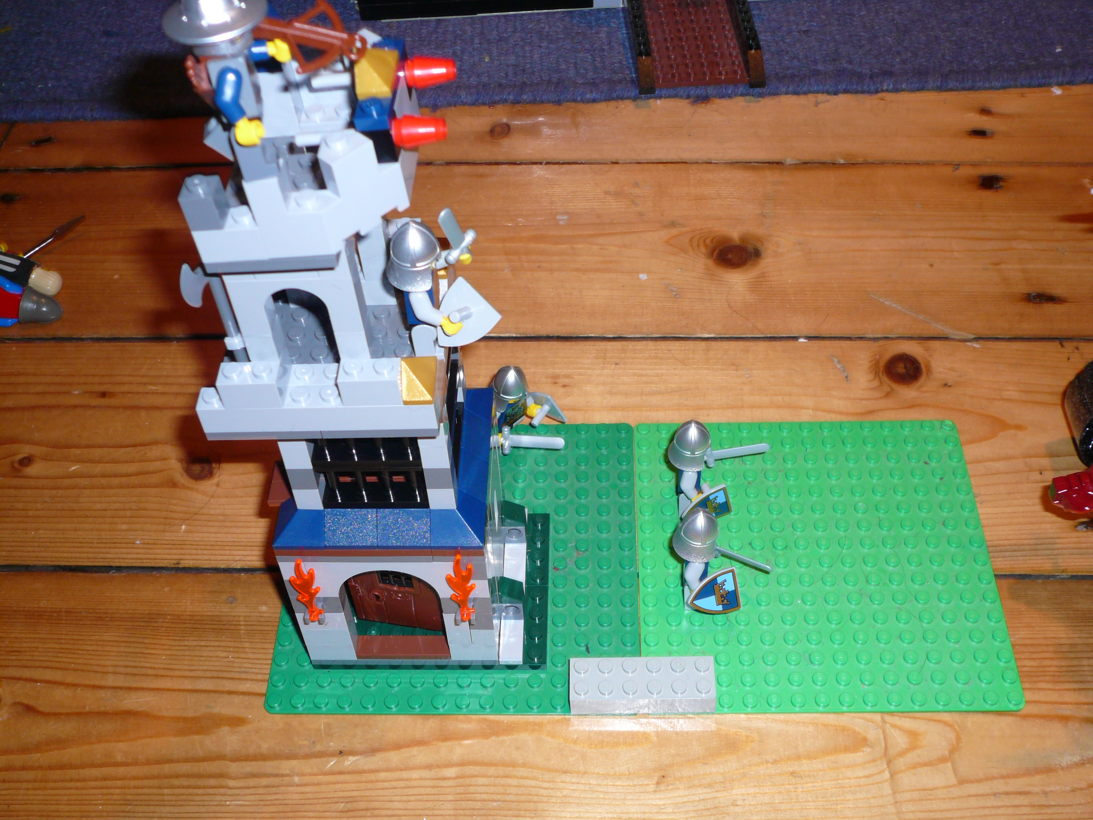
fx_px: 1231
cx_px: 546
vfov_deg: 36.8
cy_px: 410
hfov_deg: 47.9
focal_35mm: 39
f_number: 3.2
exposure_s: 1/30
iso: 100
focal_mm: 6.4
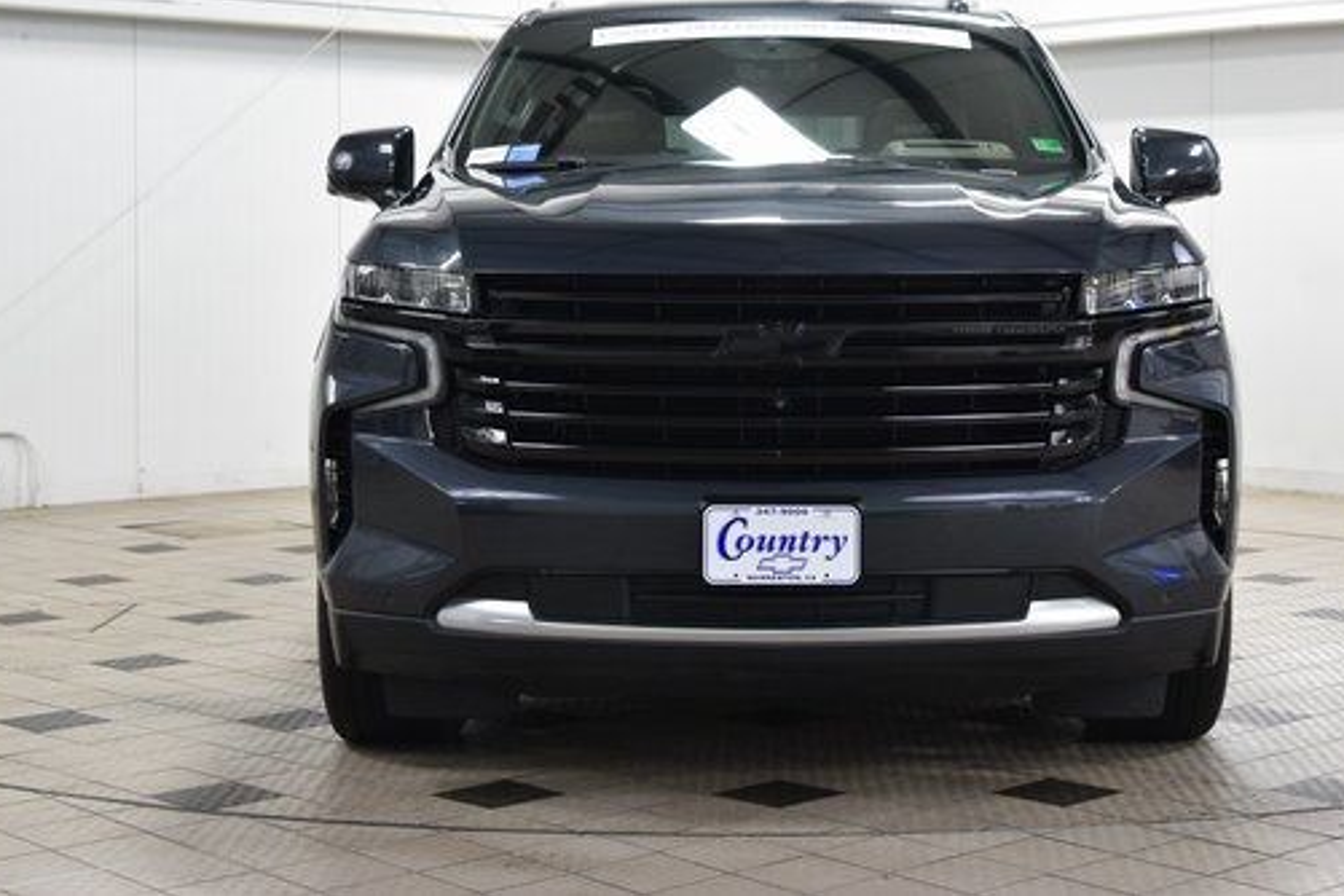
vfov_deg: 19.7
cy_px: 326
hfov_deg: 29.2
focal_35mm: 69
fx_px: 2576
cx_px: 781
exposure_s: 1/60
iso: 1600
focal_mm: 36
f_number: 5
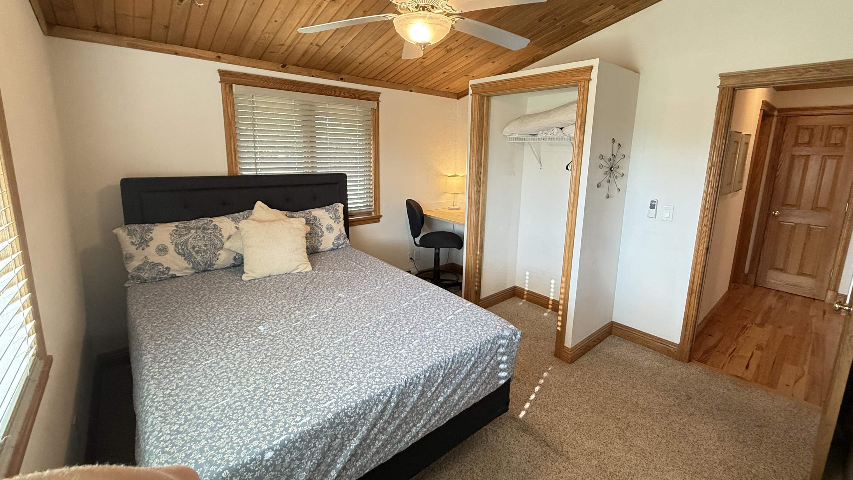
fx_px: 362
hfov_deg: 99.3
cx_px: 444
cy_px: 213
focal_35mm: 16
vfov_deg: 66.9
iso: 500
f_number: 2.2
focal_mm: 2.22
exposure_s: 1/120
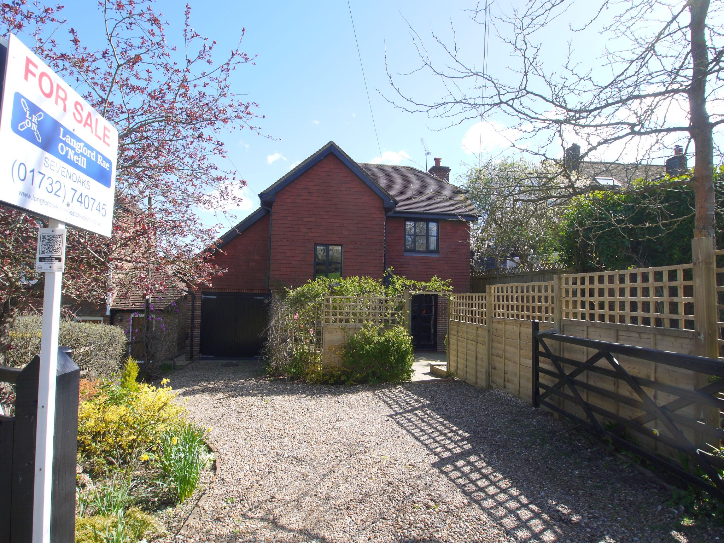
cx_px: 362
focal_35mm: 18
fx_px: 376
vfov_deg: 71.6
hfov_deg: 87.8
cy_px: 272
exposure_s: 1/250
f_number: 6.3
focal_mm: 9
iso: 100
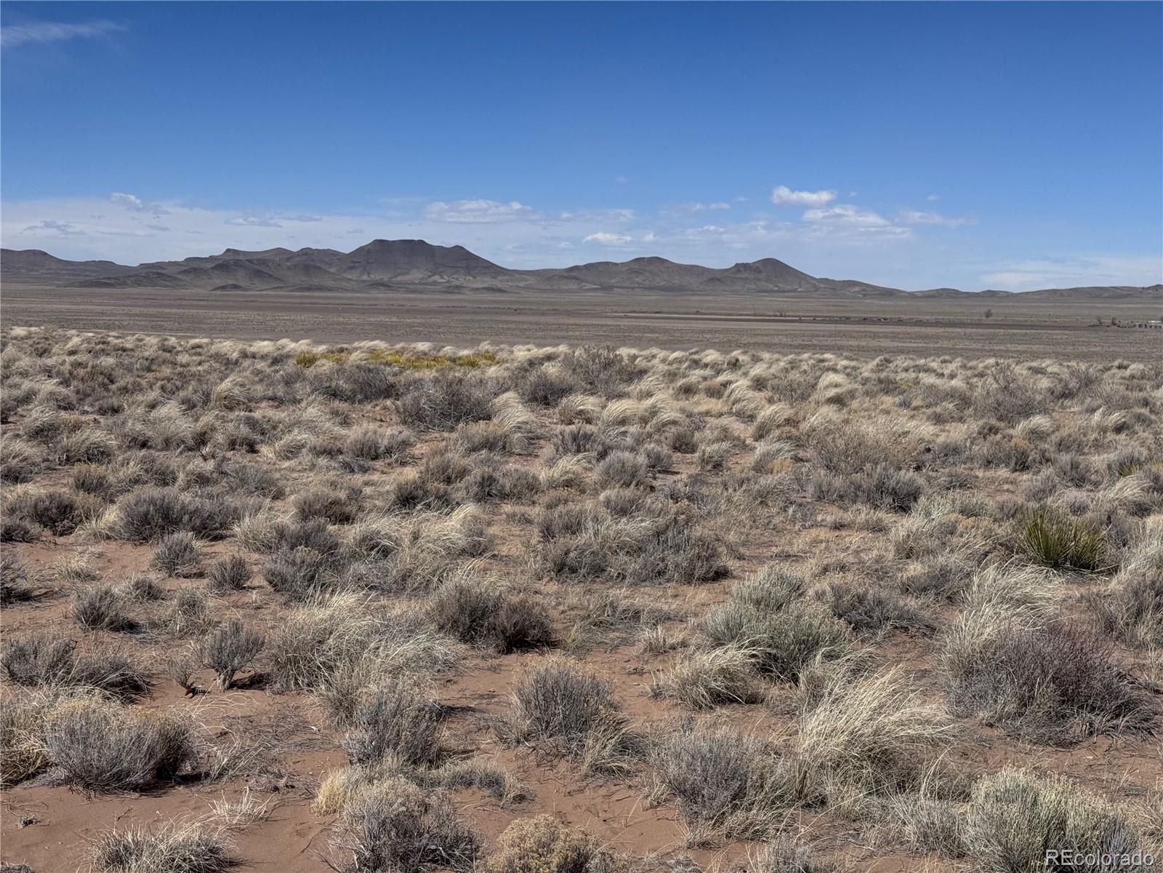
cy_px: 436
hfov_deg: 39.7
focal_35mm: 48
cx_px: 582
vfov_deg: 30.3
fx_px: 1613
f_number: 1.78
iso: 80
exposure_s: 1/10526
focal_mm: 6.76
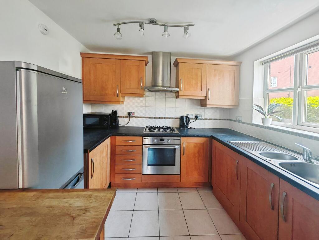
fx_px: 120
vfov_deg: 90.0
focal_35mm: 13
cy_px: 120
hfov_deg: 106.2
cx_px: 160
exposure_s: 1/50
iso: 250
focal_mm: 1.82
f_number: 2
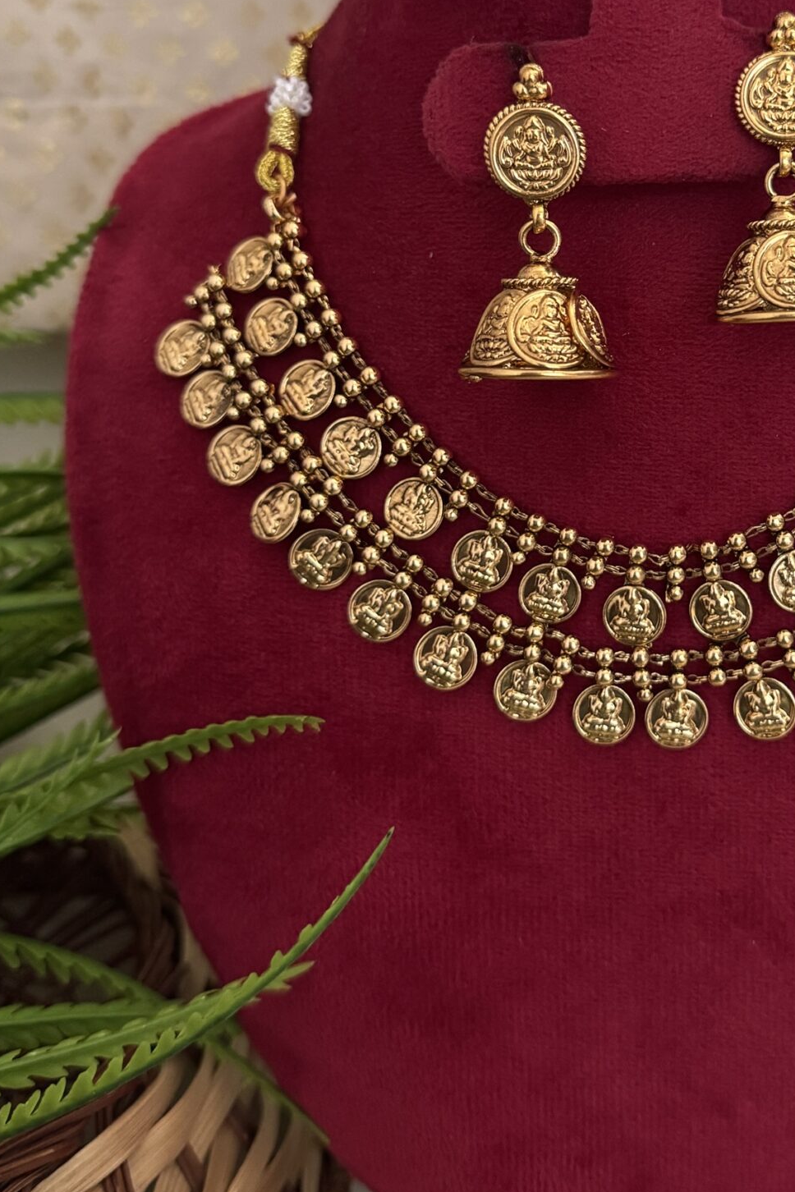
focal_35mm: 44
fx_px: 1457
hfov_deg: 29.6
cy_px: 375
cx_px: 662
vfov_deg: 43.7
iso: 640
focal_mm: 6.76
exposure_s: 1/60
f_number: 1.78
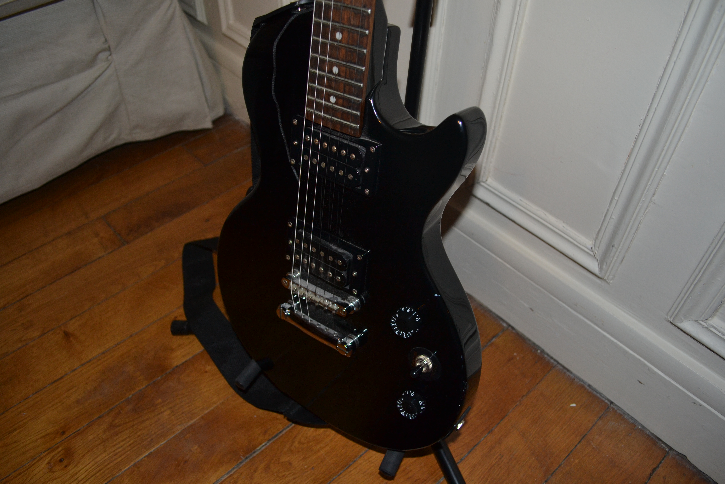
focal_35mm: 27
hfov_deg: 67.4
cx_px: 362
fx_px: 544
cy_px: 242
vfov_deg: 47.9
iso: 640
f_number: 3.5
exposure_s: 1/60
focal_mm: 18
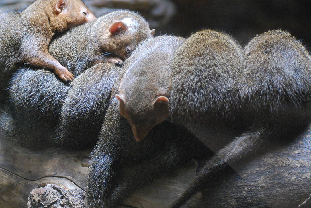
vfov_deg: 9.5
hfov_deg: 14.1
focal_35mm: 145
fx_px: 1254
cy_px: 58
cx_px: 118
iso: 1600
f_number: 4.2
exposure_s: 1/30
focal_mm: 66
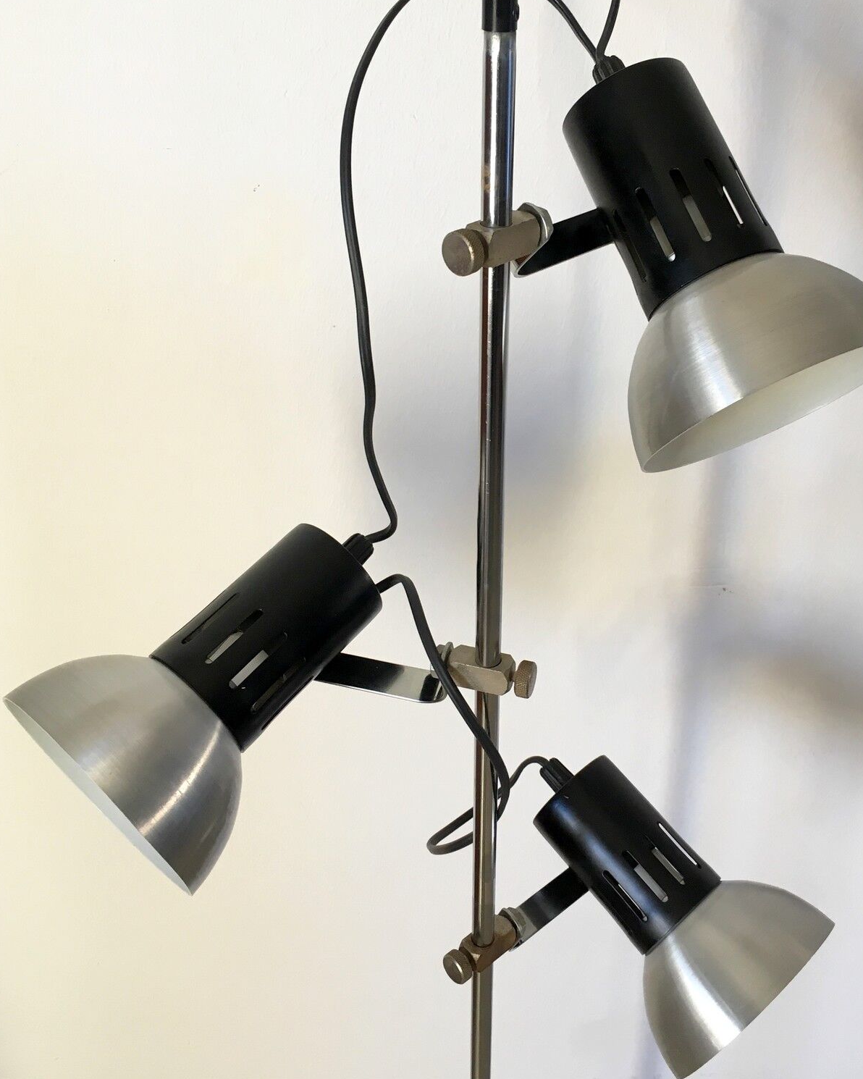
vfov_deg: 47.8
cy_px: 472
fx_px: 1213
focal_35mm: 38
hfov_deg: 39.1
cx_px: 489
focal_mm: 4.15
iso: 64
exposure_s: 1/33
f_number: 2.2
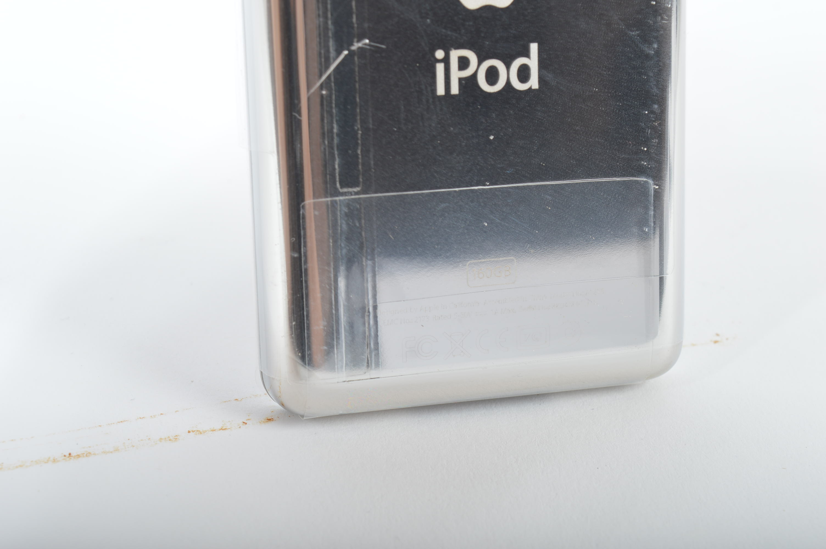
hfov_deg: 24.6
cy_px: 274
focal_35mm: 82
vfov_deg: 16.5
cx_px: 413
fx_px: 1891
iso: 100
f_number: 13
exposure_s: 1/200
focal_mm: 55
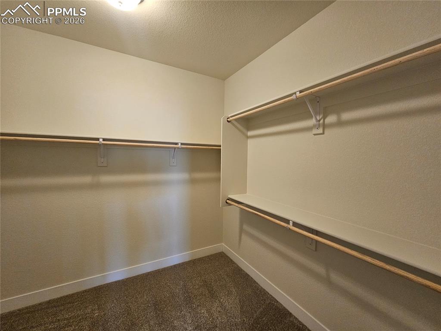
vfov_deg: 89.9
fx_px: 166
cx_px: 220
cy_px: 166
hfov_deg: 106.2
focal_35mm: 13
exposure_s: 1/60
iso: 200
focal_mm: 2.2
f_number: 2.2
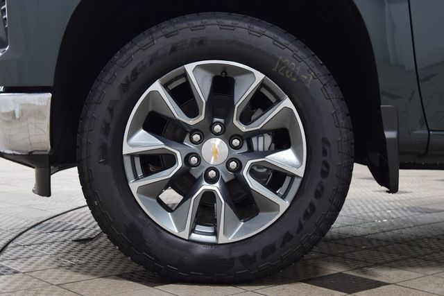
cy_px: 148
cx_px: 222
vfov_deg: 22.6
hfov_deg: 33.4
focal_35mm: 60
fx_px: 740
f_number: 6.3
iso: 640
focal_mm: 40
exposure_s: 1/15
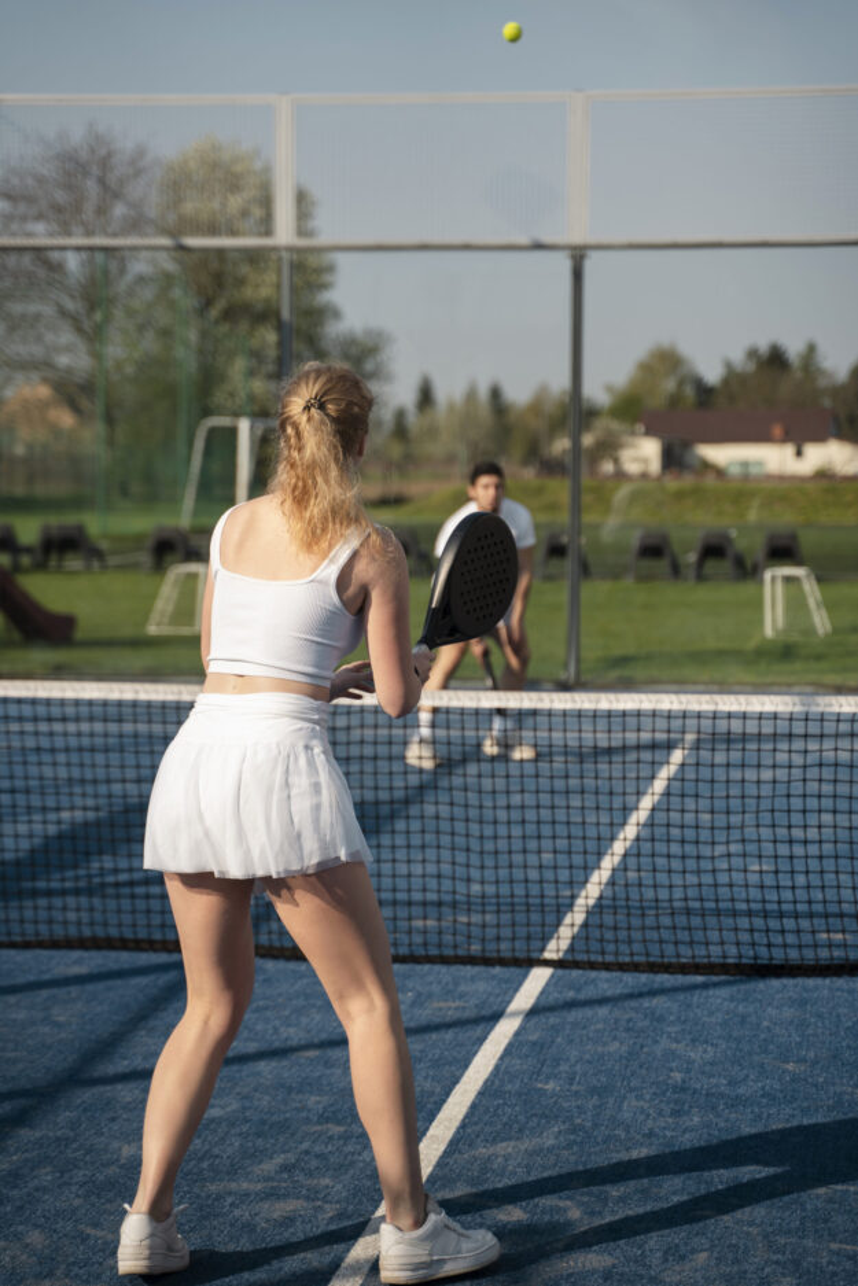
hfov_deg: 18.2
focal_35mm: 75
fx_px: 2680
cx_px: 429
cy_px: 643
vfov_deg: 27.0
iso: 160
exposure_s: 1/1600
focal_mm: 75
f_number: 2.8
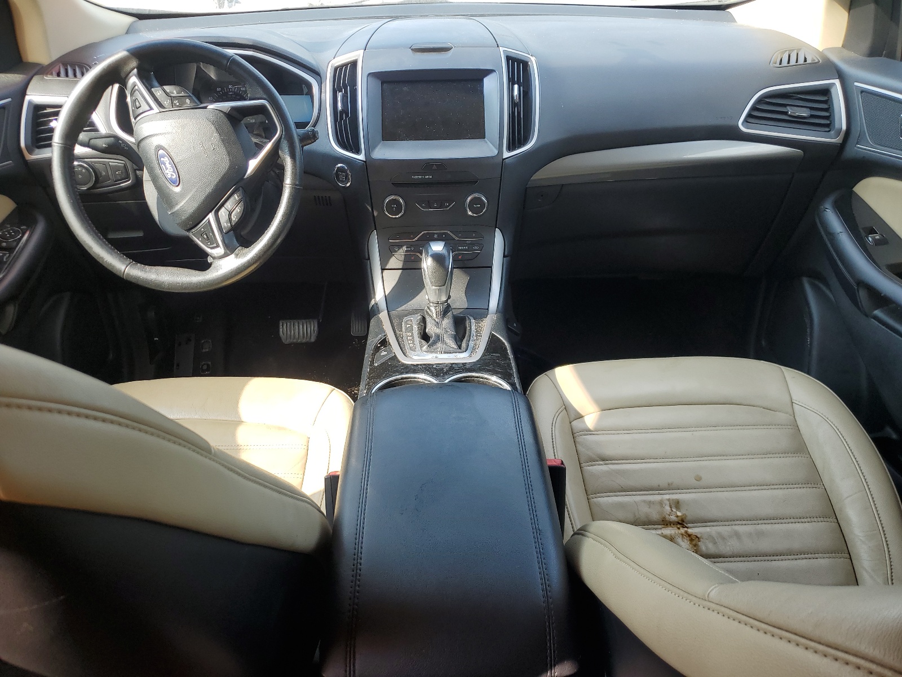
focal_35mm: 26
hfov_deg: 67.3
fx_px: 677
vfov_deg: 53.1
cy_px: 338
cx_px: 451
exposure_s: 1/286
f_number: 1.5
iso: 50
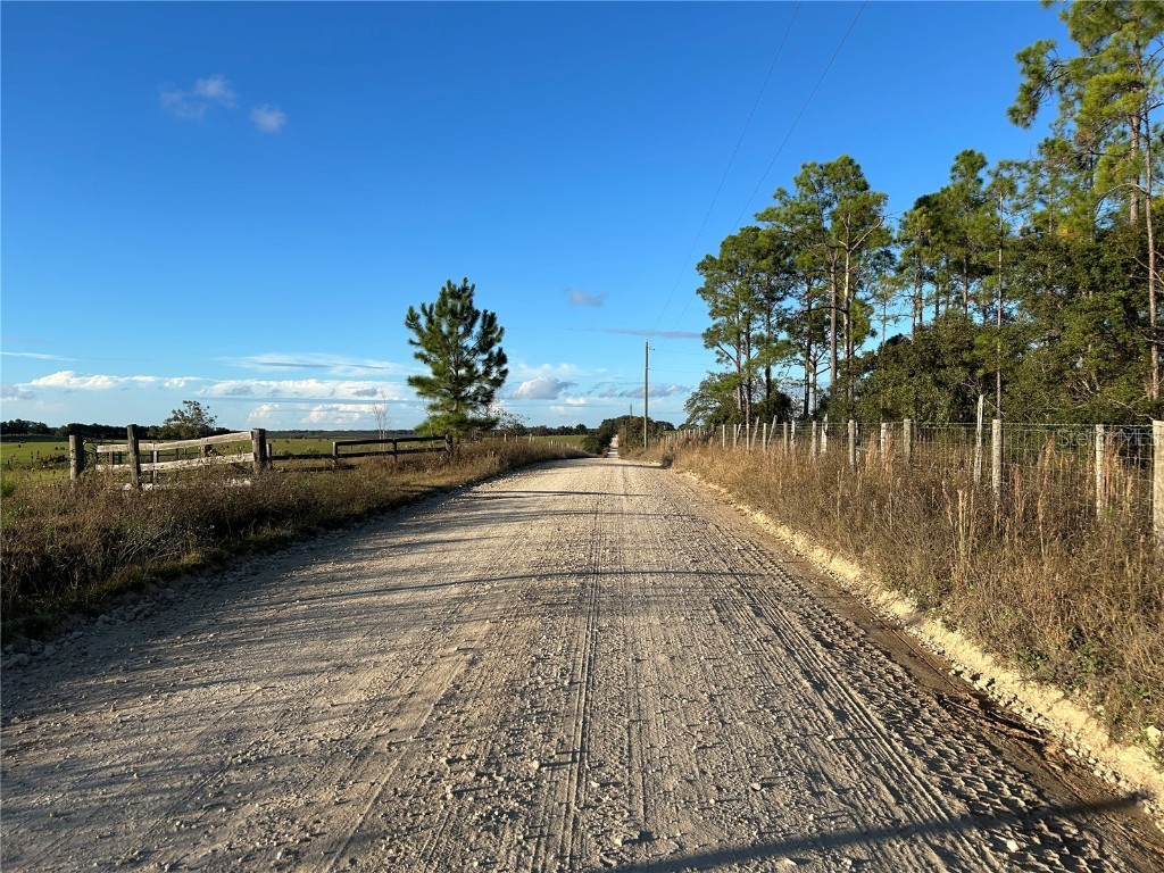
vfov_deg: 53.1
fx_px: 874
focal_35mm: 26
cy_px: 436
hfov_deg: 67.3
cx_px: 582
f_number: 1.5
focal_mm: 5.7
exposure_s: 1/2994
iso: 50
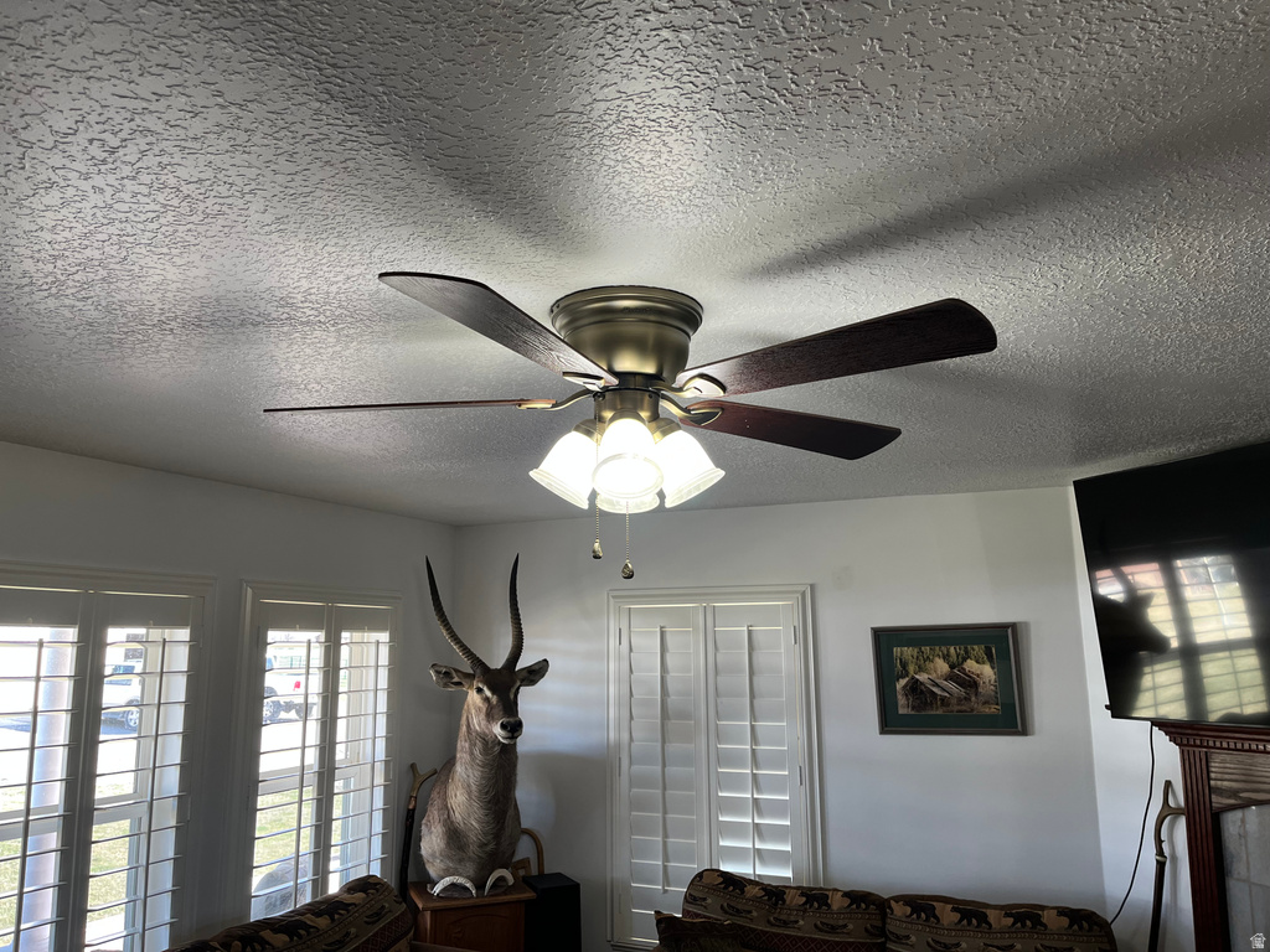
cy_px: 476
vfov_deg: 53.1
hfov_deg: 67.3
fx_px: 954
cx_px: 635
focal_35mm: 26
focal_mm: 5.1
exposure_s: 1/120
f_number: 1.6
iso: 100
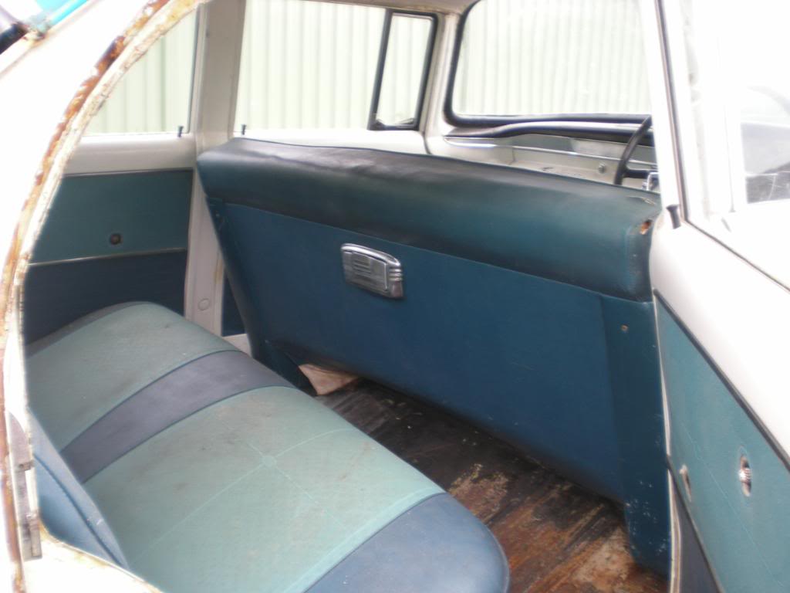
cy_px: 296
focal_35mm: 38
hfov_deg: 49.0
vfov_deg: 37.7
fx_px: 867
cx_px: 395
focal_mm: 6.3
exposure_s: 1/69.5
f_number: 3.1
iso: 54
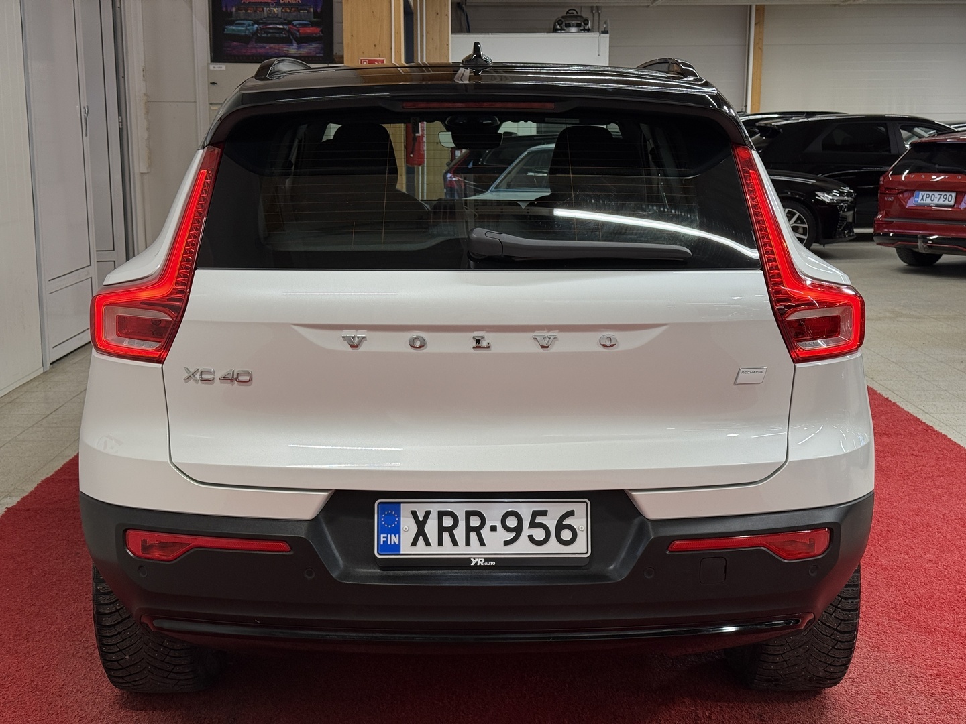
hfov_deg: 39.7
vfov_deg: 30.3
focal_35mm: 48
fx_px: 1339
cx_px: 483
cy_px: 362
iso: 80
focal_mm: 6.76
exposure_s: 1/121
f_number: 1.78
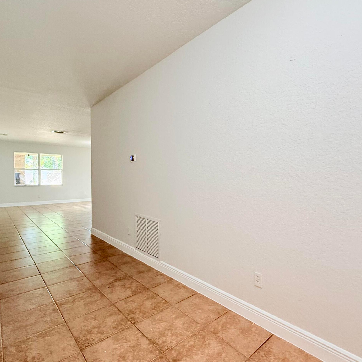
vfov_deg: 77.7
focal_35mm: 19
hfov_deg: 77.7
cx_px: 187
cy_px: 184
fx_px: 225
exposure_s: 1/60
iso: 400
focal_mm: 2.22
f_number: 2.2
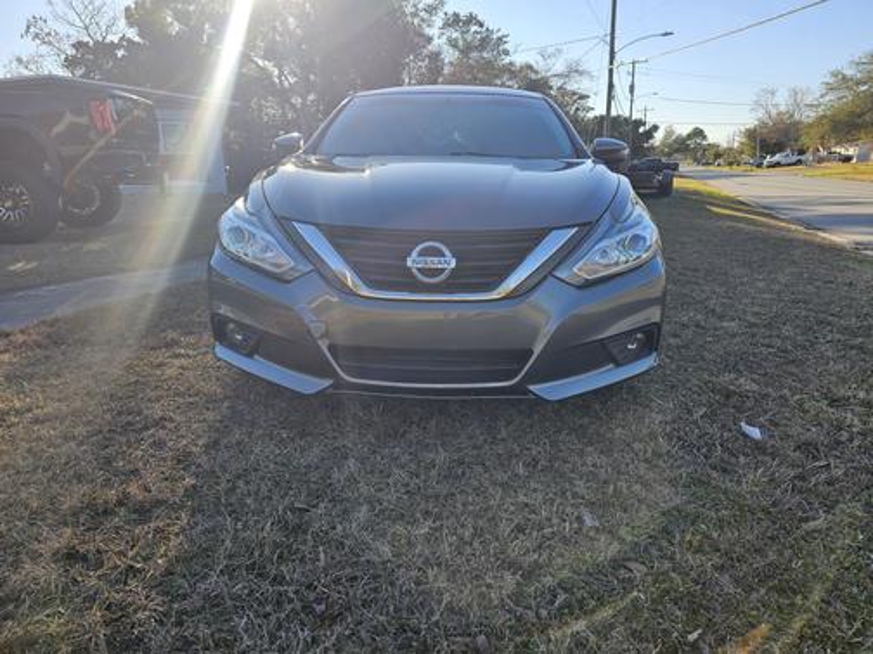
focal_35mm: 23
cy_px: 327
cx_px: 436
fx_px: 580
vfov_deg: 58.9
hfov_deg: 73.9
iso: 10
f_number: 1.7
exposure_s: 1/365
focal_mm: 6.3
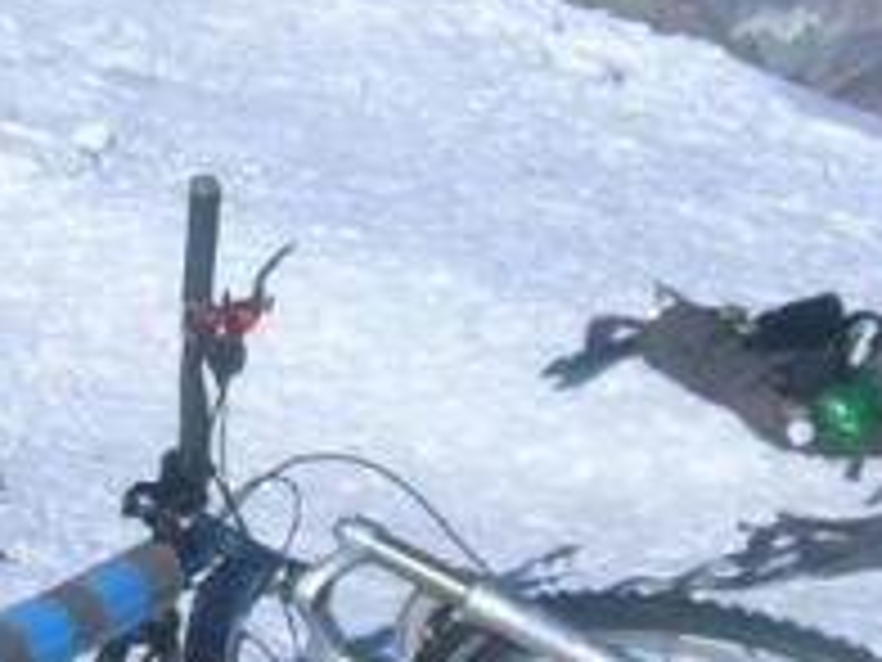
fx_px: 3644
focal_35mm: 143
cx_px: 68
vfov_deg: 10.4
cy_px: 315
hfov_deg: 13.7
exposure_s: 1/1037
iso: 50
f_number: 4.9
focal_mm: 5.8
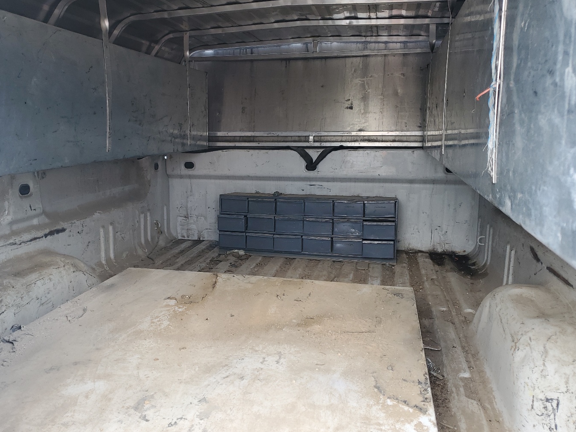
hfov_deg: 58.0
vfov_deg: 45.4
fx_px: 516
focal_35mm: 31
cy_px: 213
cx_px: 239
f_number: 1.5
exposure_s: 1/161
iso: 50
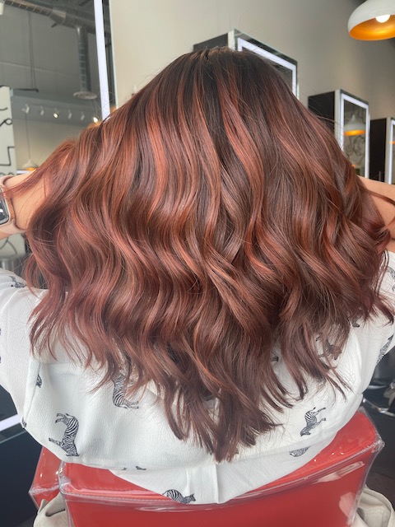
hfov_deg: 53.1
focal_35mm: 26
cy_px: 264
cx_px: 198
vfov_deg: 67.3
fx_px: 396
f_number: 1.6
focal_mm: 4.2
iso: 32
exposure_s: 1/267
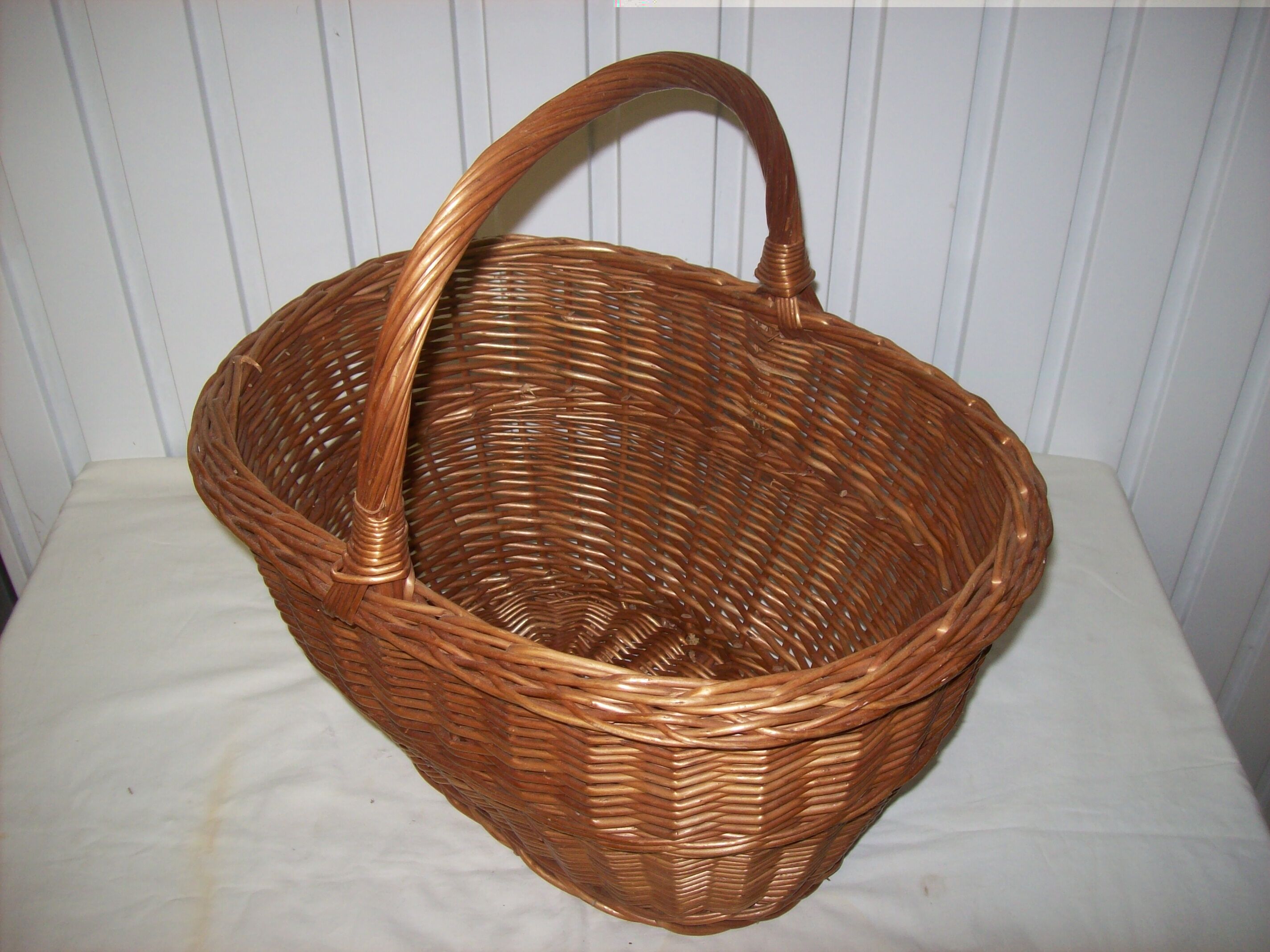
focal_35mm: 36
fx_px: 1320
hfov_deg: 51.4
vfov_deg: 39.6
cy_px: 476
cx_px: 635
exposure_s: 1/64
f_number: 2.7
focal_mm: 6
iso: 80
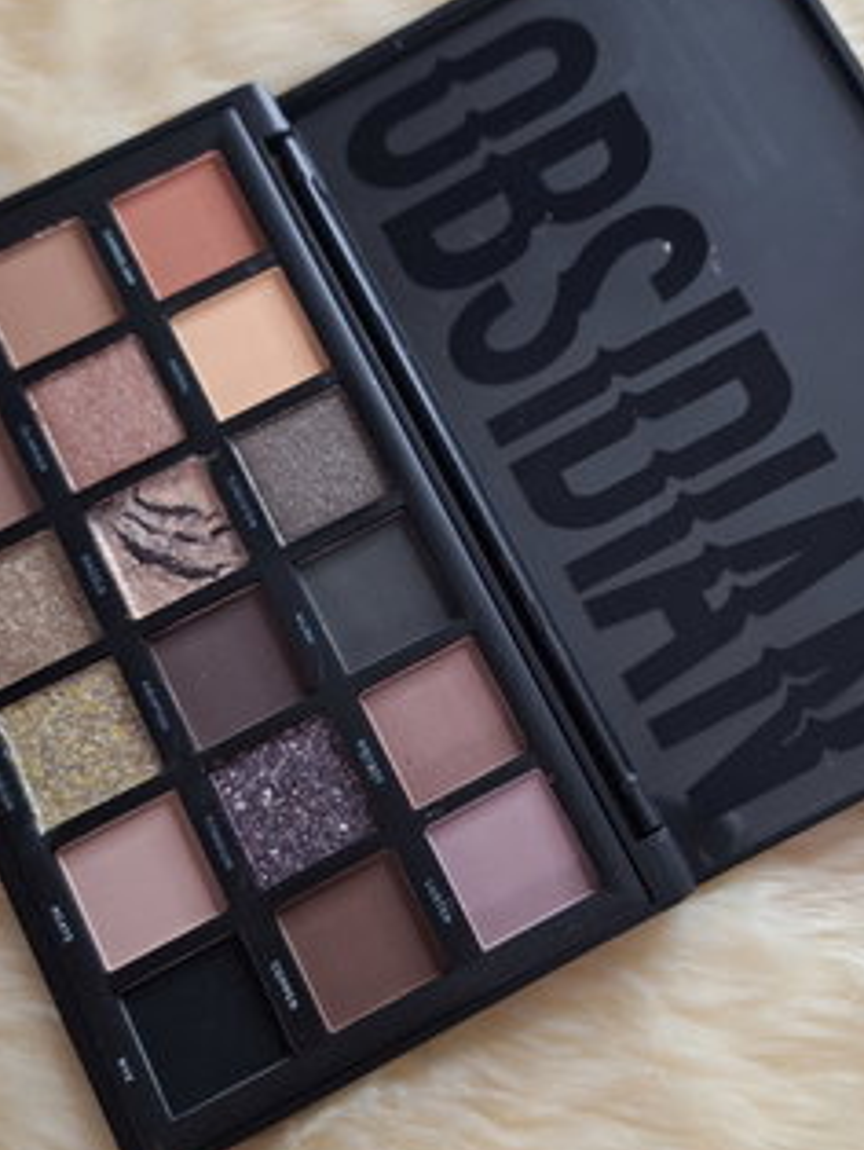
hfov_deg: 36.8
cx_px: 494
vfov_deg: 47.8
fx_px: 1296
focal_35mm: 39
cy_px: 540
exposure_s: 1/25
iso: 400
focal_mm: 5.54
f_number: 1.8
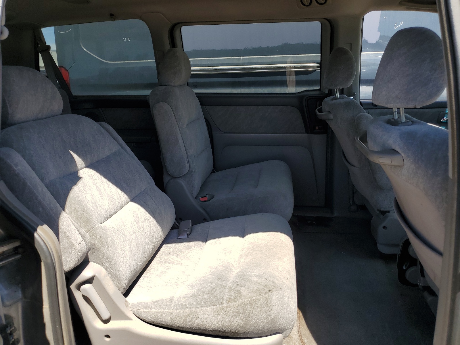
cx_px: 230
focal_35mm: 26
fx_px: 346
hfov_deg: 67.3
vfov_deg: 53.1
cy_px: 172
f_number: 1.5
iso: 50
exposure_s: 1/1429
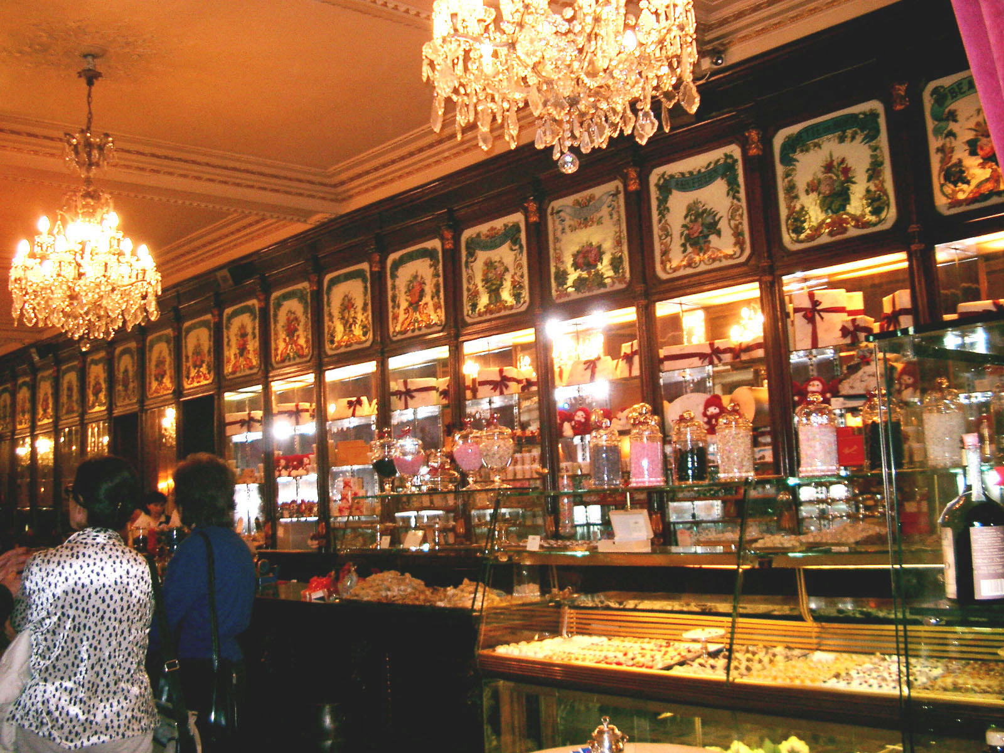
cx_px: 502
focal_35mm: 37
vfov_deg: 38.7
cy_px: 376
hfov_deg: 50.1
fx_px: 1073
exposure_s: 1/60
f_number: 2.6
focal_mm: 7.6
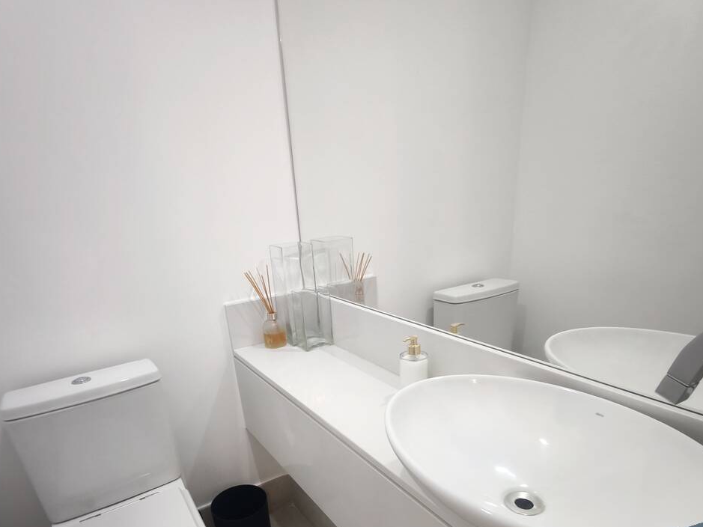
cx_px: 337
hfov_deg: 73.9
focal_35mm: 23
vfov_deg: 56.2
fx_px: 467
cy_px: 392
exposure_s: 1/40
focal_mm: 1.91
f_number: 2.2
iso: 160
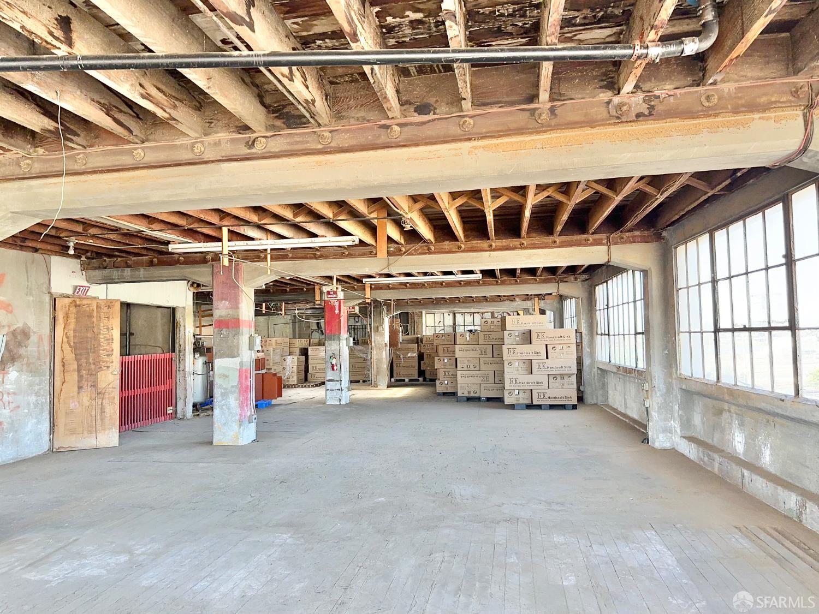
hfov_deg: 71.6
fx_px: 568
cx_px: 410
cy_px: 307
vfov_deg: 56.8
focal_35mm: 24
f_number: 1.78
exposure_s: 1/172
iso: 250
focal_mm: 6.86
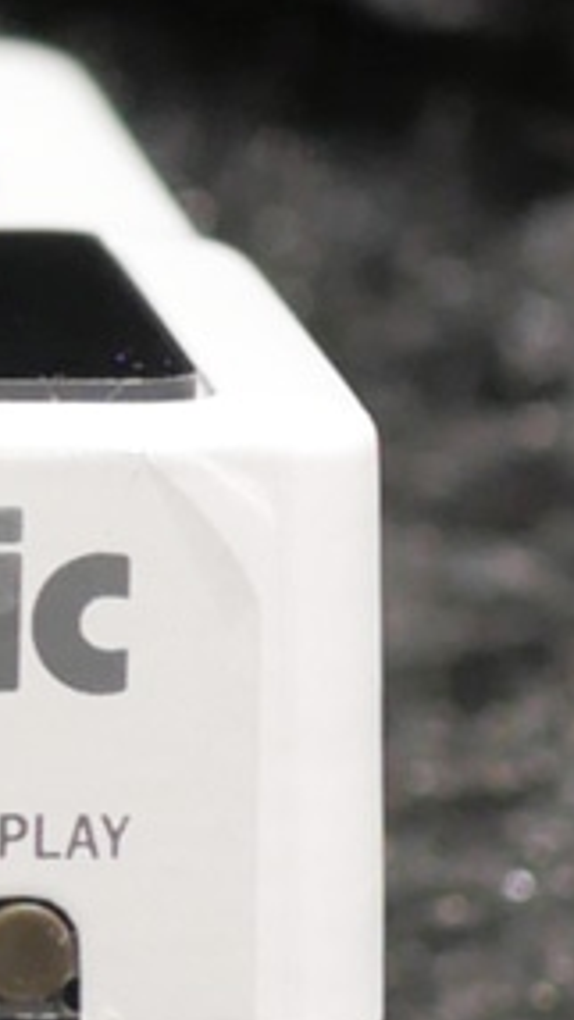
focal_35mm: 78
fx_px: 2109
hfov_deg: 13.4
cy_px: 587
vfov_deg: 27.1
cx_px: -556
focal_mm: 15
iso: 200
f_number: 2.5
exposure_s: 1/20
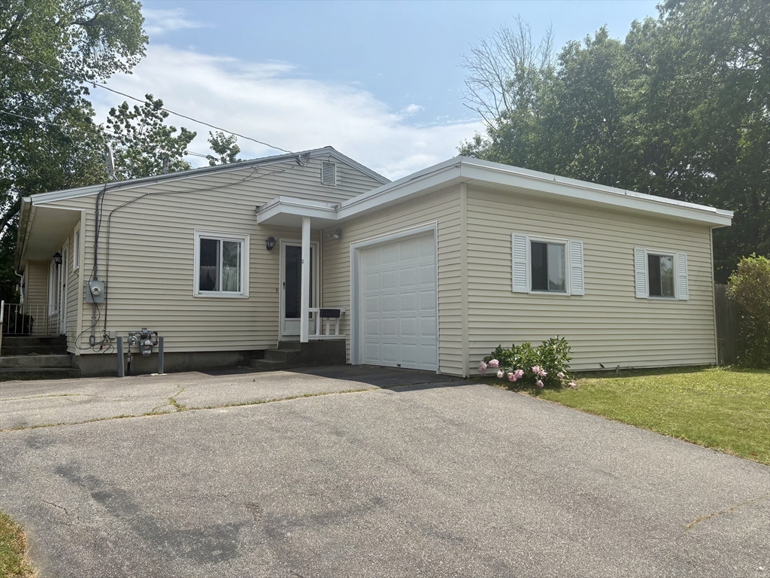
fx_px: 578
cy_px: 289
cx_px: 385
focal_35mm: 26
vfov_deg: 53.1
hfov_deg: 67.3
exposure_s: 1/4065
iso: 50
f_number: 1.6
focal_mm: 5.96
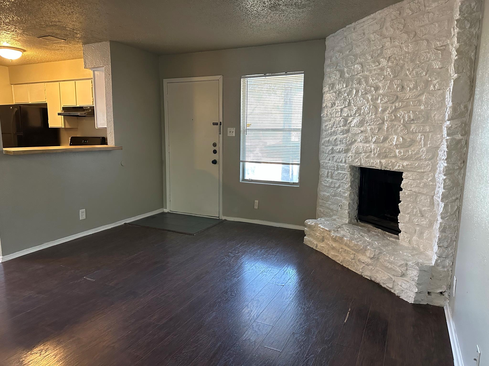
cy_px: 183
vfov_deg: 56.8
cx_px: 244
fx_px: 339
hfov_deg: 71.6
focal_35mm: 24
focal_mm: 6.86
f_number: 1.78
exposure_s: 1/60
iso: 640
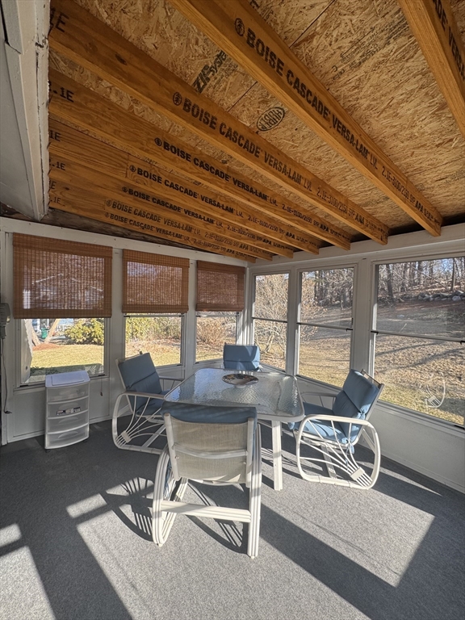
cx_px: 232
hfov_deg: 85.7
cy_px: 310
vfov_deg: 102.1
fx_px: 251
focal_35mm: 14
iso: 40
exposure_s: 1/258
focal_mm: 2.22
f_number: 2.2
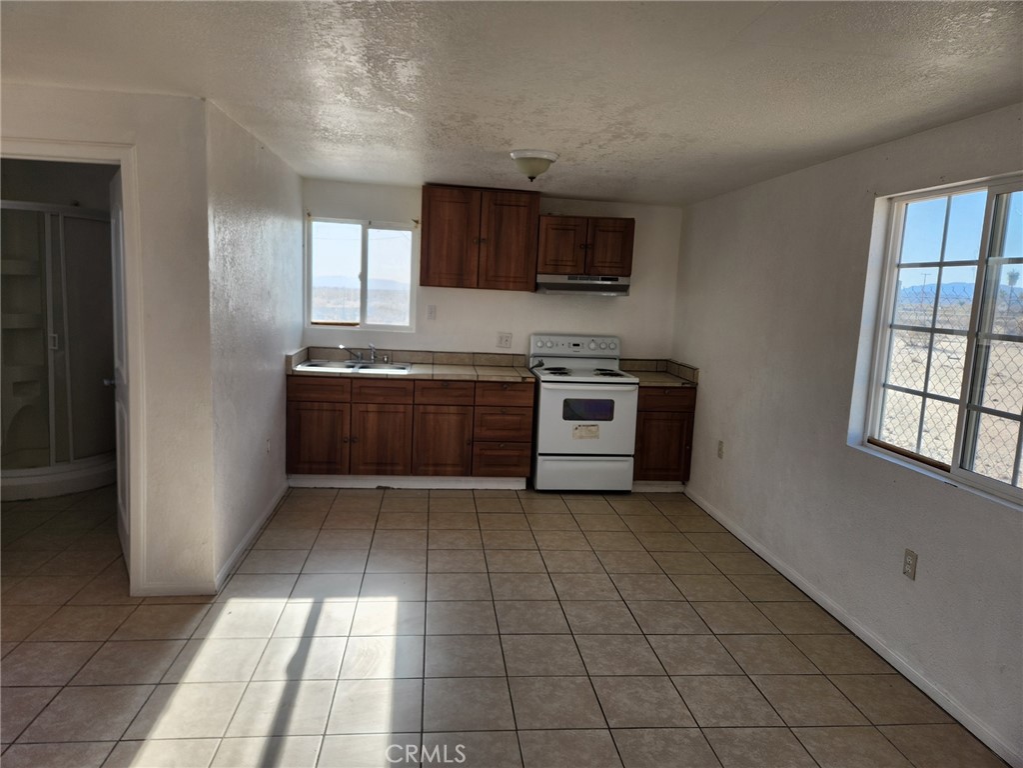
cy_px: 384
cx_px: 512
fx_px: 680
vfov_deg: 58.9
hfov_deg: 73.9
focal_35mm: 23
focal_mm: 5.4
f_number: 1.8
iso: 20
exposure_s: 1/251
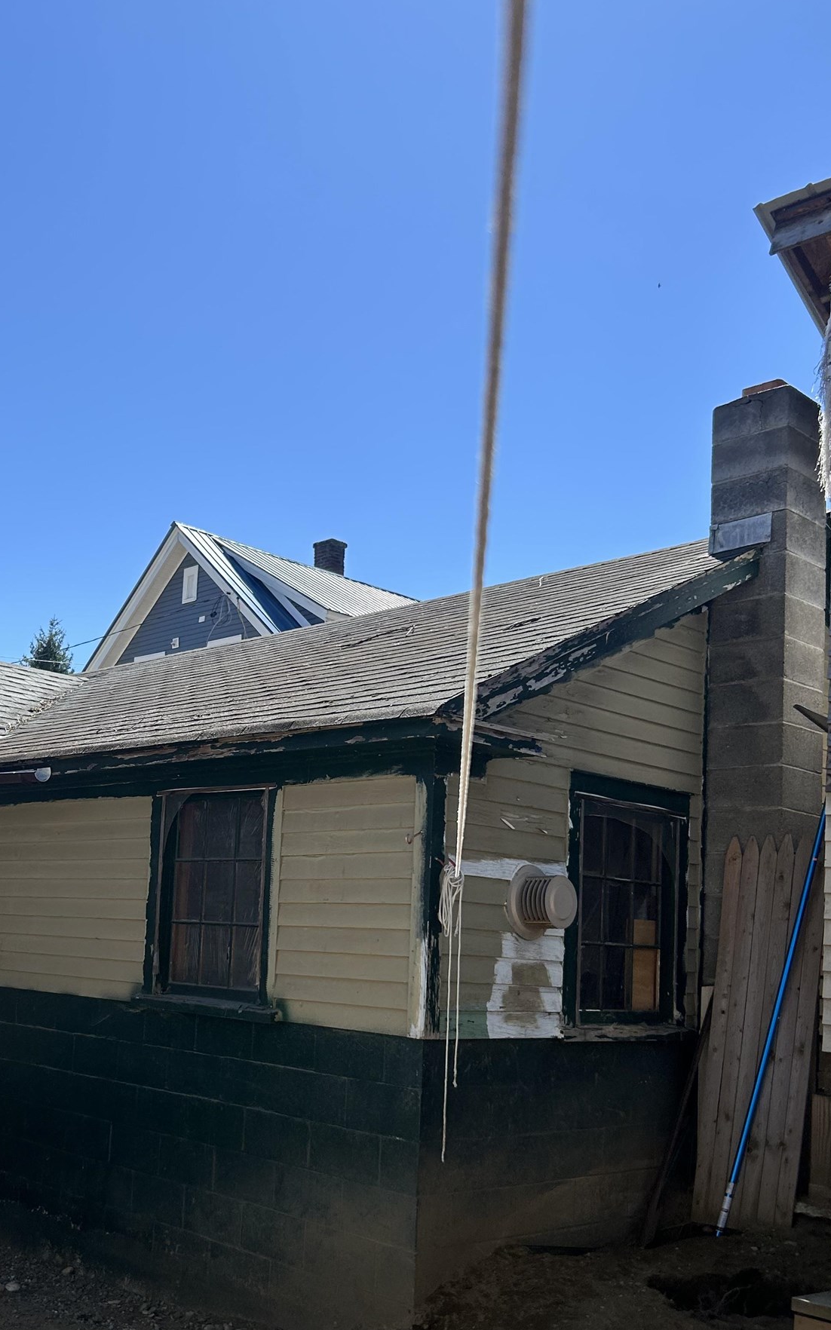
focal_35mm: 36
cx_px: 271
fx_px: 1305
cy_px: 804
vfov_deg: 53.6
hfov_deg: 35.0
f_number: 1.5
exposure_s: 1/2695
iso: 50
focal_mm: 5.7
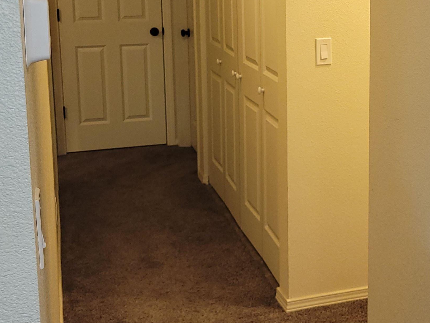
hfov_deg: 37.6
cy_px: 73
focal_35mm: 49
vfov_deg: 29.1
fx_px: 609
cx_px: 340
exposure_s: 1/30
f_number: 1.8
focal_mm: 5.4
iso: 100
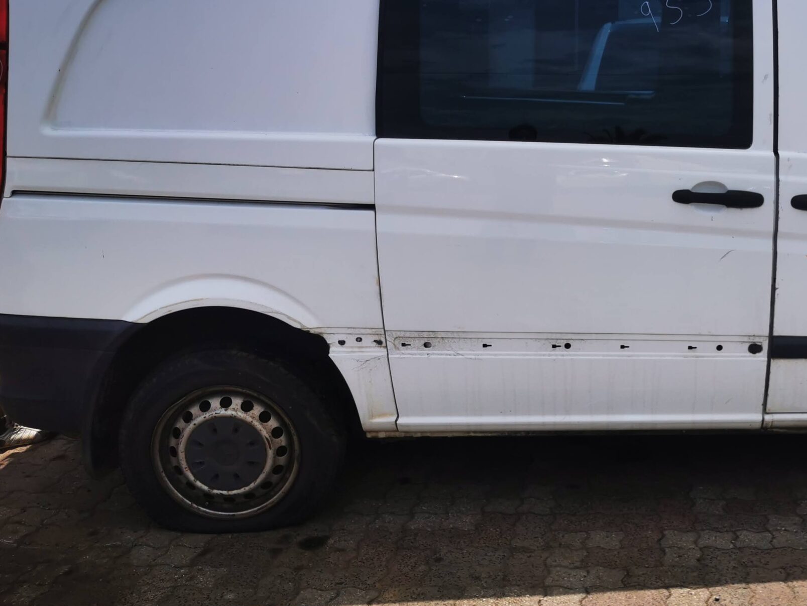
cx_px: 611
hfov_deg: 42.4
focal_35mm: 43
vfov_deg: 33.5
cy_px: 241
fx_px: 1003
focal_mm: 5.56
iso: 50
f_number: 1.6
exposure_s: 1/5848
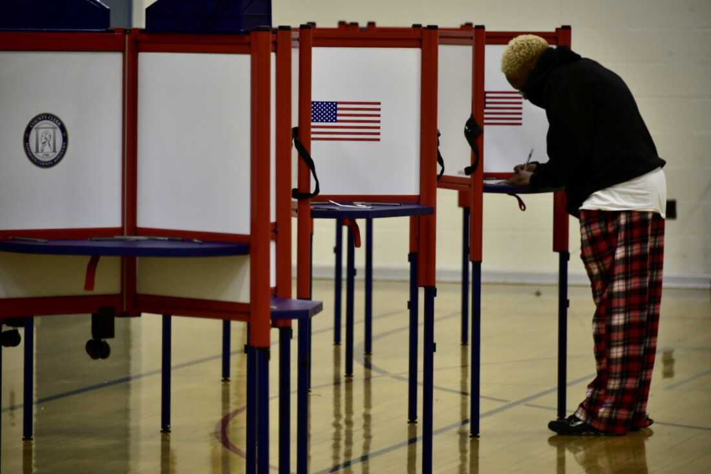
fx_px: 4542
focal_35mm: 230
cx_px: 356
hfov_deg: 9.0
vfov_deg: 6.0
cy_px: 237
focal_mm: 230
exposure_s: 1/200
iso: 2500
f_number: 5.6
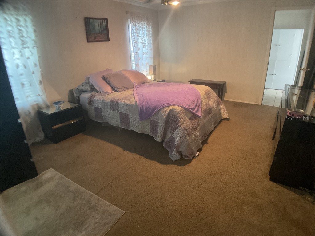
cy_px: 118
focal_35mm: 29
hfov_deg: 61.7
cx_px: 158
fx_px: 264
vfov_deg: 48.2
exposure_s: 1/30
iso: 400
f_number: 1.8
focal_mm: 3
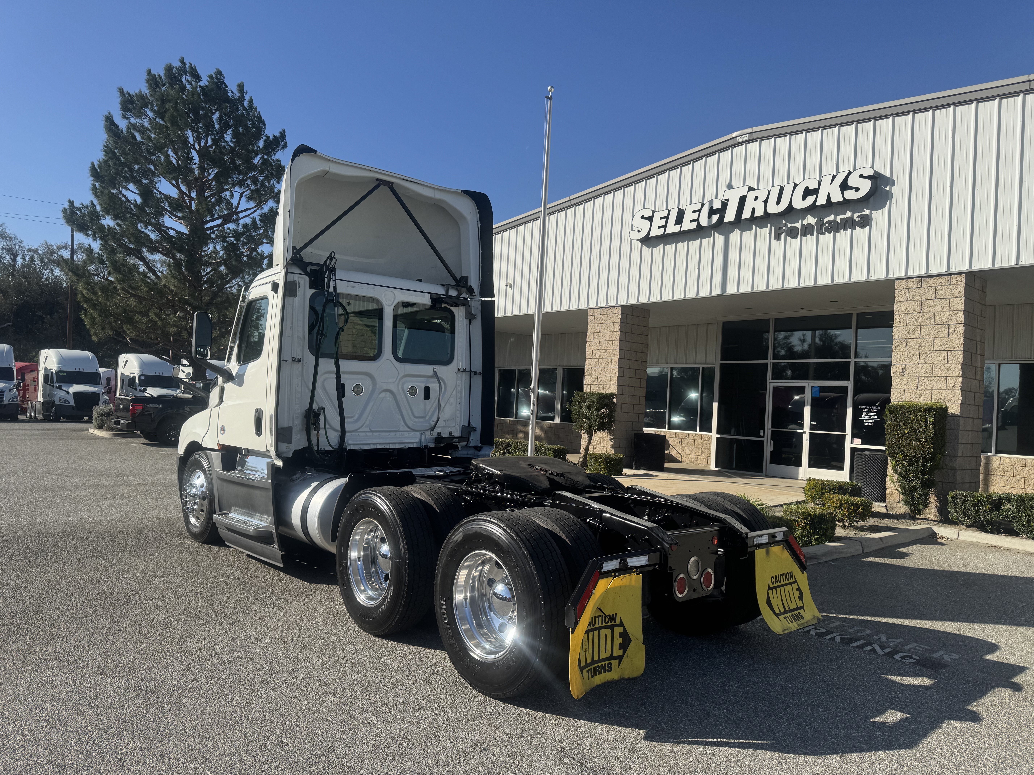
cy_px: 388
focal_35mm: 24
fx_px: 717
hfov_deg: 71.6
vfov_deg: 56.8
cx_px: 517
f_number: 1.78
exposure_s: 1/4950
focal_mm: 6.76
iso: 80
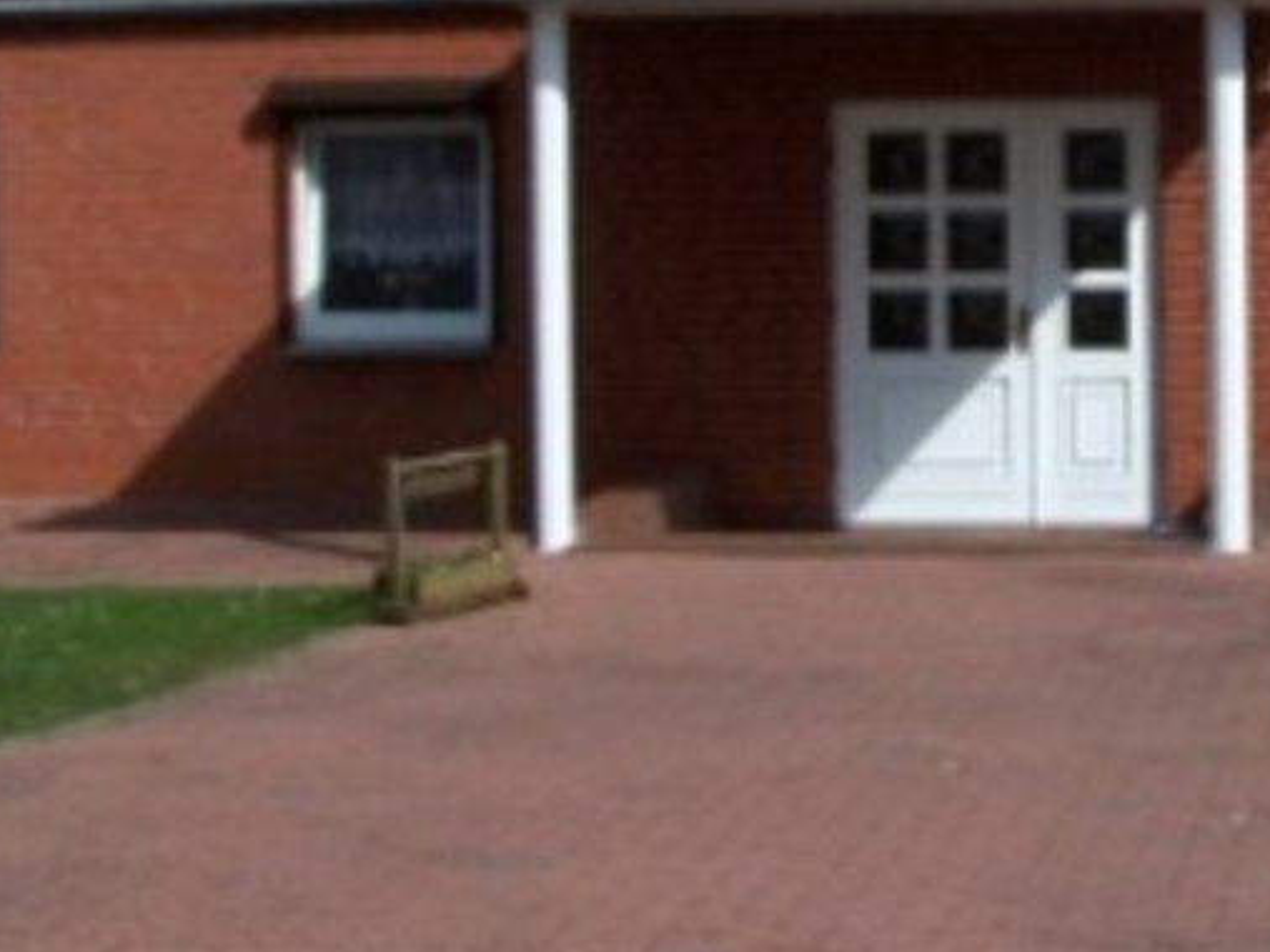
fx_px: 3301
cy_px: 63
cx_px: 1197
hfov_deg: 21.2
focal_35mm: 90
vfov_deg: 16.2
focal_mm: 6.3
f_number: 5.6
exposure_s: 1/750
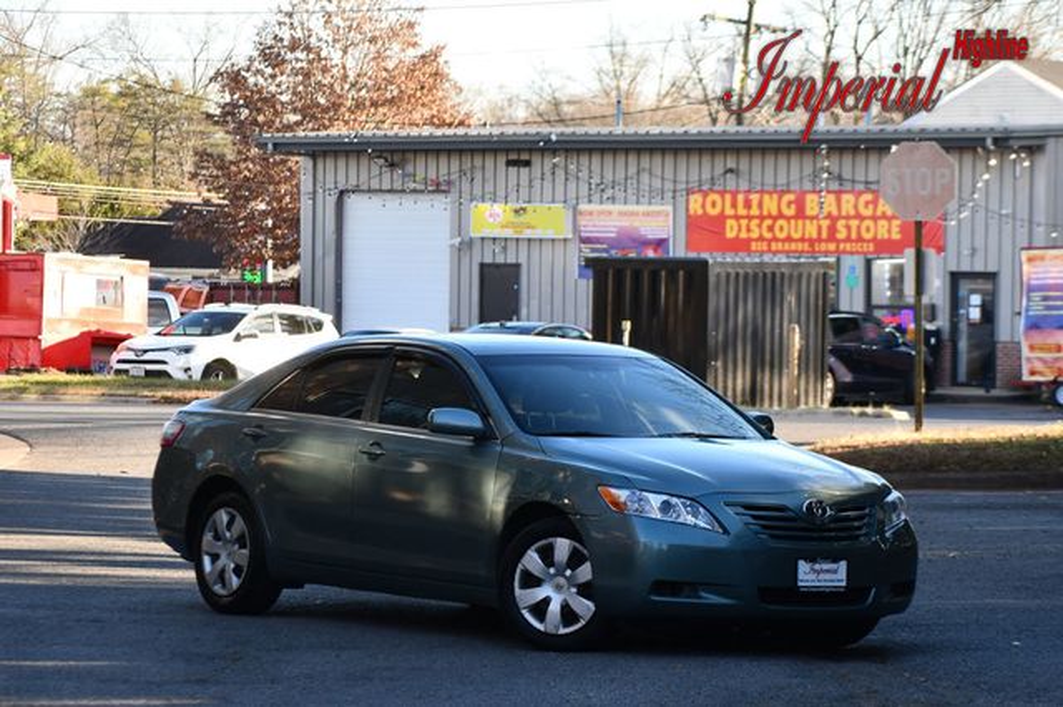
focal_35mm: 142
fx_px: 4191
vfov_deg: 9.7
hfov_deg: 14.5
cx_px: 532
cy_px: 354
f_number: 5.6
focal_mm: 95
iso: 320
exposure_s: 1/250
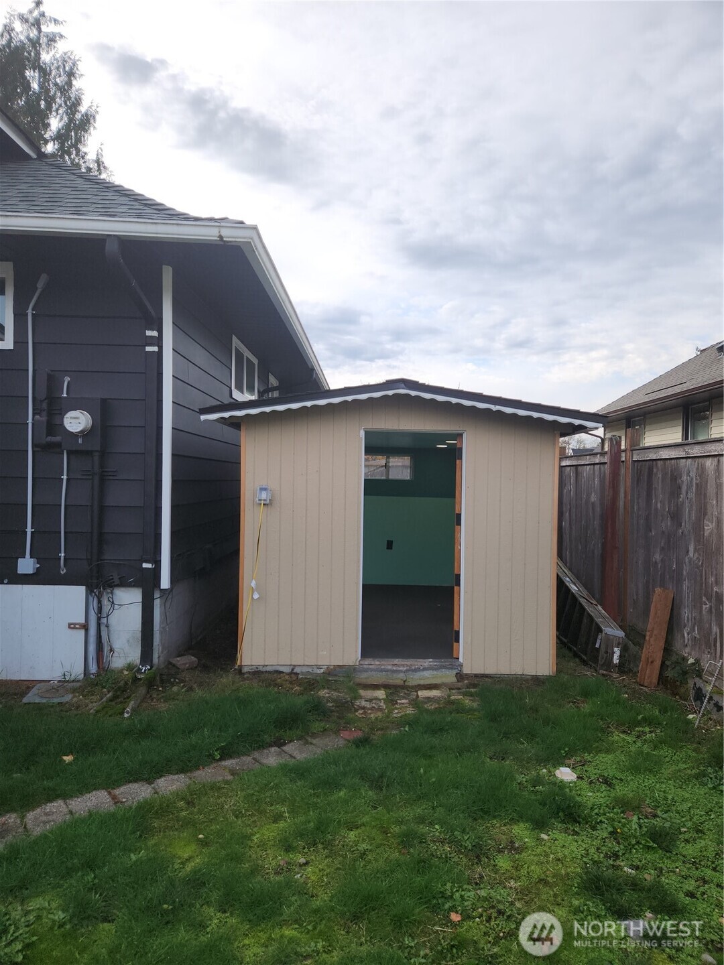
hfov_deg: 58.9
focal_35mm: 23
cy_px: 482
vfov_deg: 73.9
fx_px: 641
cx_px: 362
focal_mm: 5.4
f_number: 1.8
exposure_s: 1/845
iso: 20
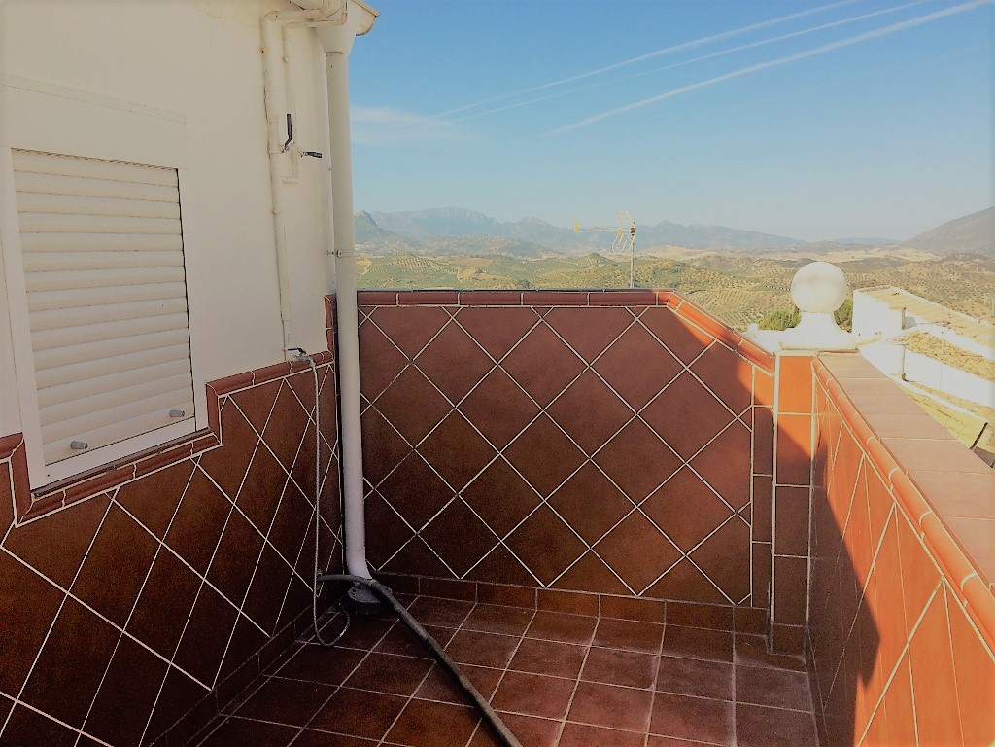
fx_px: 834
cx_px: 498
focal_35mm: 29
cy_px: 374
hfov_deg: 61.7
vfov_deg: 48.2
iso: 32
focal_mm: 4.15
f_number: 2.2
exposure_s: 1/1520
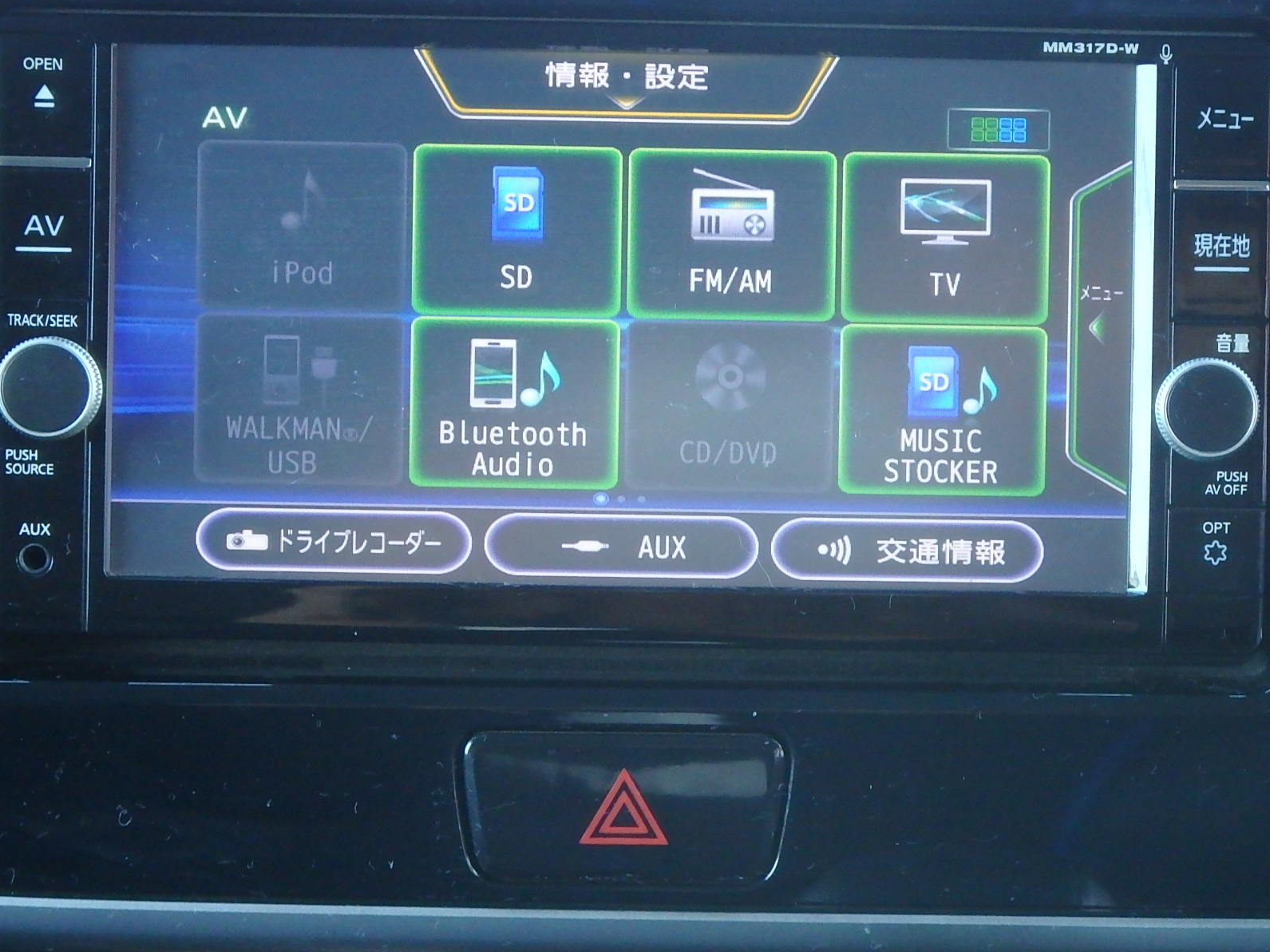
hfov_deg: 14.1
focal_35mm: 140
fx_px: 5136
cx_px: 663
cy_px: 405
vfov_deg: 10.6
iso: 800
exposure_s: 1/30
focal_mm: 20.9
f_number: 5.2
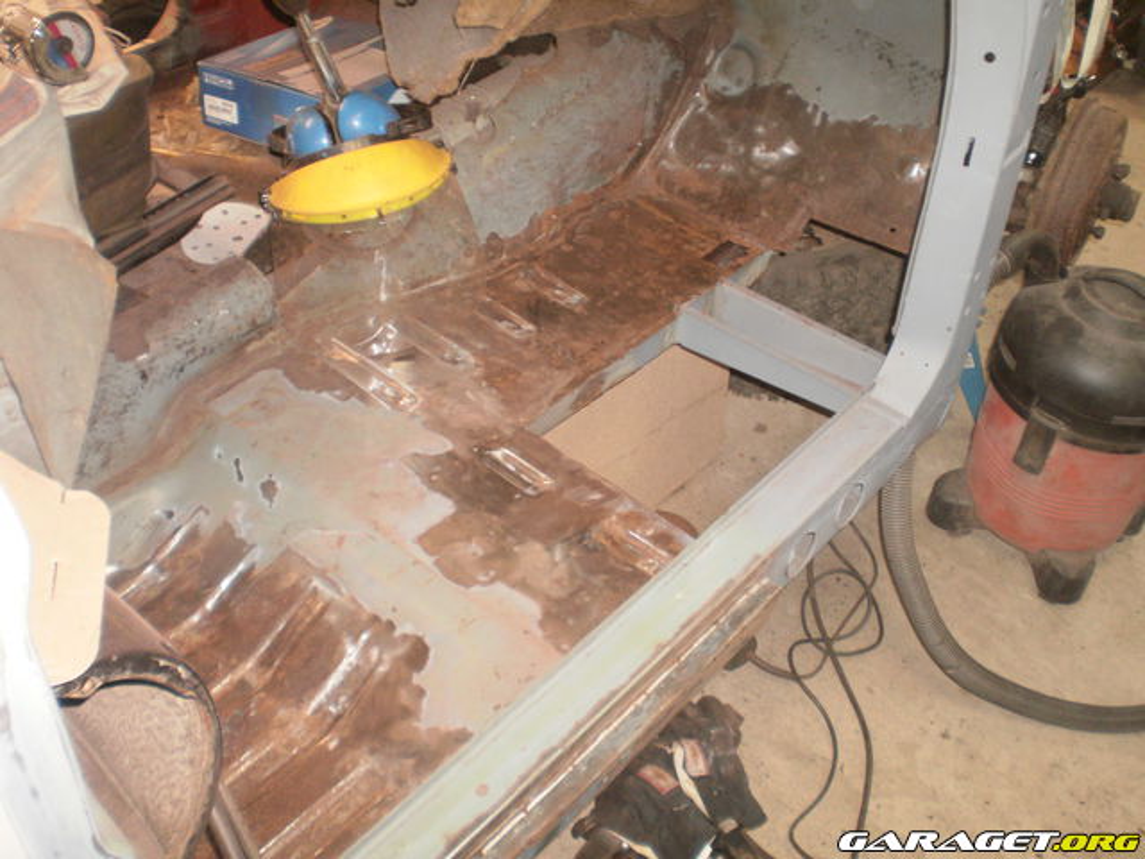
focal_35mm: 36
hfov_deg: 51.4
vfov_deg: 39.7
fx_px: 1191
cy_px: 430
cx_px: 572
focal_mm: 6.3
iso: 200
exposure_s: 1/30
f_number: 3.1
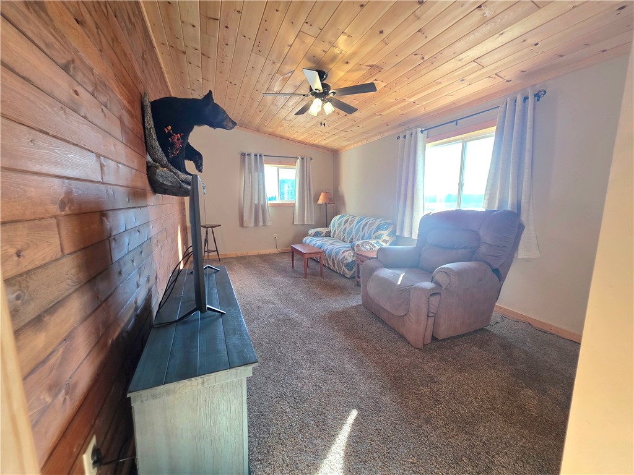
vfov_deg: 89.9
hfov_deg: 106.2
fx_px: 238
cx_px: 317
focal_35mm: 13
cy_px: 238
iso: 125
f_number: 1.9
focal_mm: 2.2
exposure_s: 1/120
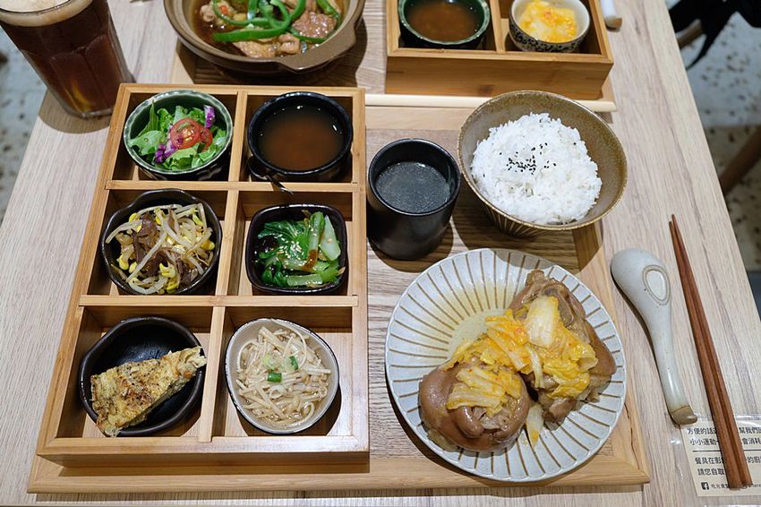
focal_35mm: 28
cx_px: 380
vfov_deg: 46.4
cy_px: 254
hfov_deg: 65.5
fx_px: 592
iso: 640
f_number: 2.8
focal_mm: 18.8
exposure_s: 1/60
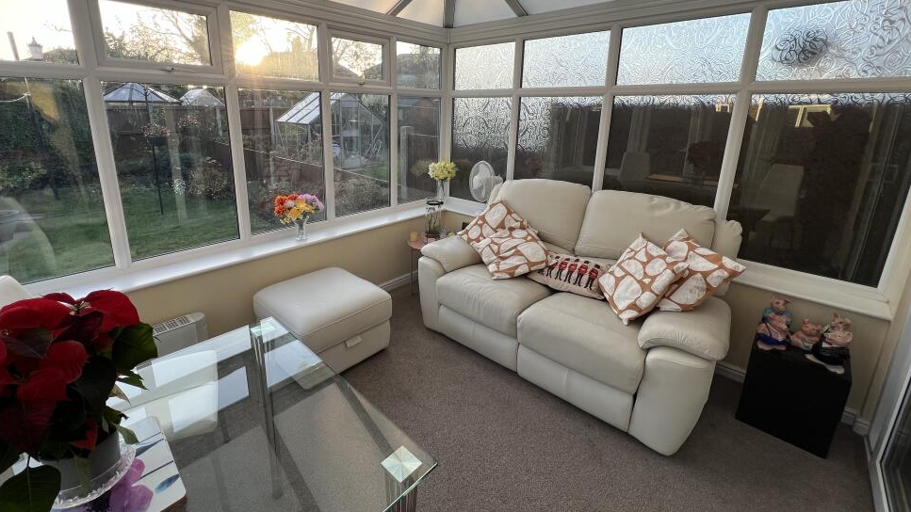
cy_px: 202
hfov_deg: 102.9
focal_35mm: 15
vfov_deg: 69.7
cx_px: 431
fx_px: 362
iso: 32
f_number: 1.8
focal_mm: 1.57
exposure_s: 1/109
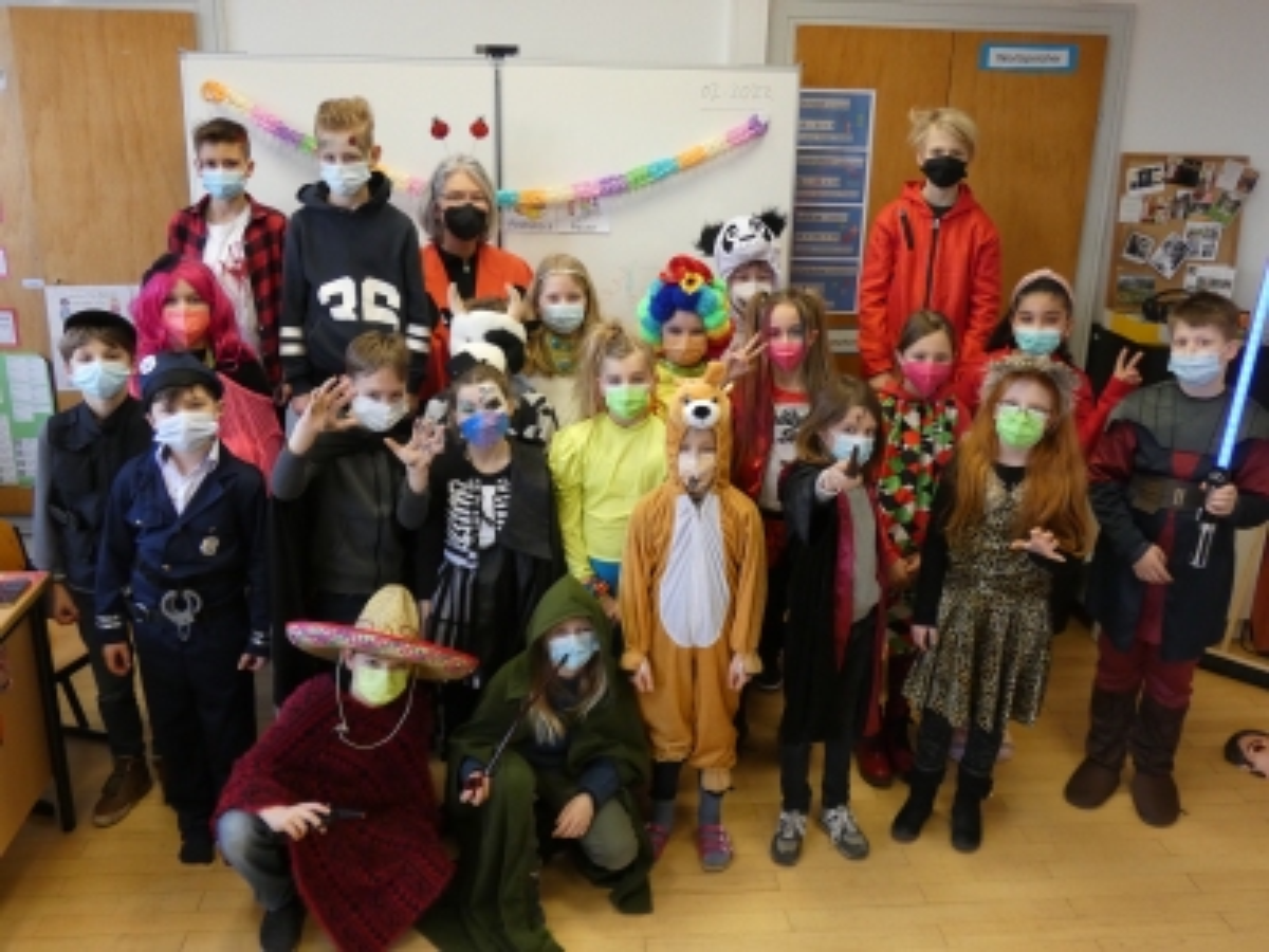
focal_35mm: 32
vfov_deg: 44.2
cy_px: 476
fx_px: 1173
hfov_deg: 56.8
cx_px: 634
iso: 400
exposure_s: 1/80
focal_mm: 5.8
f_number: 3.4
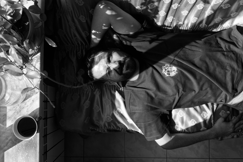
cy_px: 81
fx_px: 223
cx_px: 122
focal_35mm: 33
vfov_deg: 40.0
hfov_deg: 57.2
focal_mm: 22.3
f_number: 5
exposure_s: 1/250
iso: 400
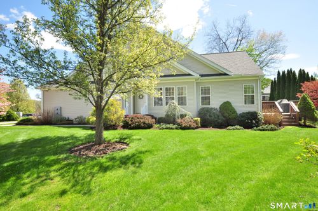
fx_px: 172
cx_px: 159
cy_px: 106
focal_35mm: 20
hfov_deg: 85.5
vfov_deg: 63.1
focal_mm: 13
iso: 250
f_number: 9
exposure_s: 1/160
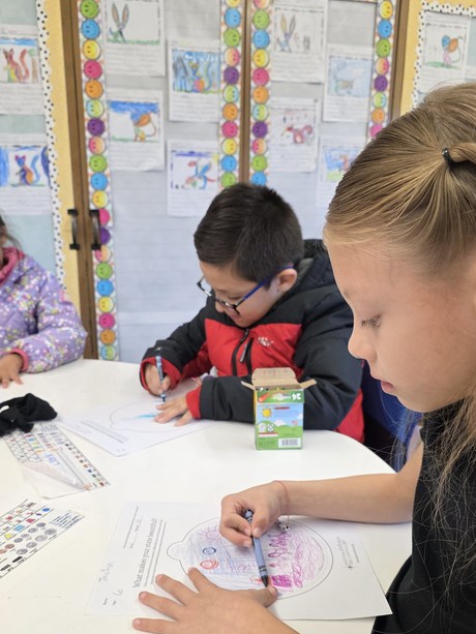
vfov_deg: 59.2
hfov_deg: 46.7
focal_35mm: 30
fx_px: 550
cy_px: 393
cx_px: 211
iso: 250
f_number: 1.7
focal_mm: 6.3
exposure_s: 1/120
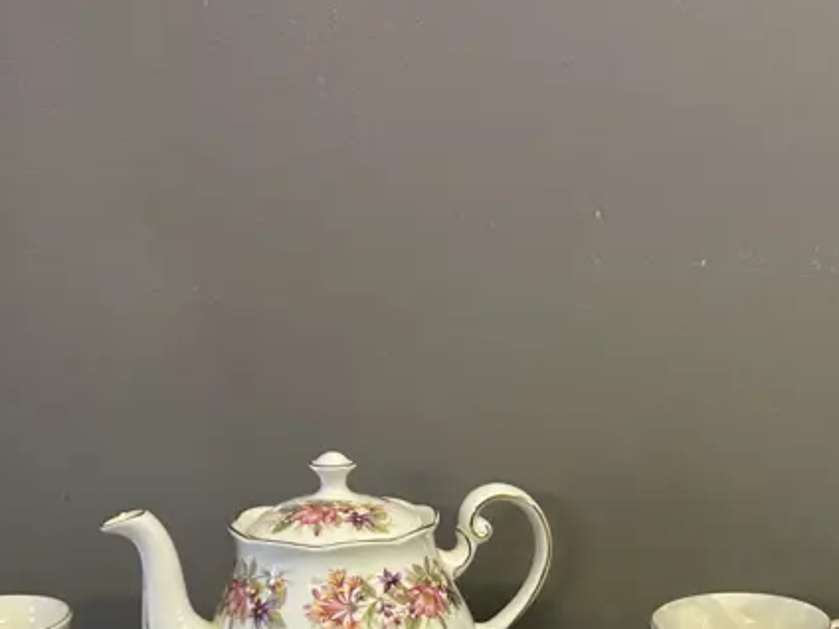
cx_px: 732
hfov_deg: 31.9
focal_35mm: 58
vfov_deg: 24.3
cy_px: 595
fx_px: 1406
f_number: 1.78
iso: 160
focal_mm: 6.86
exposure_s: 1/100
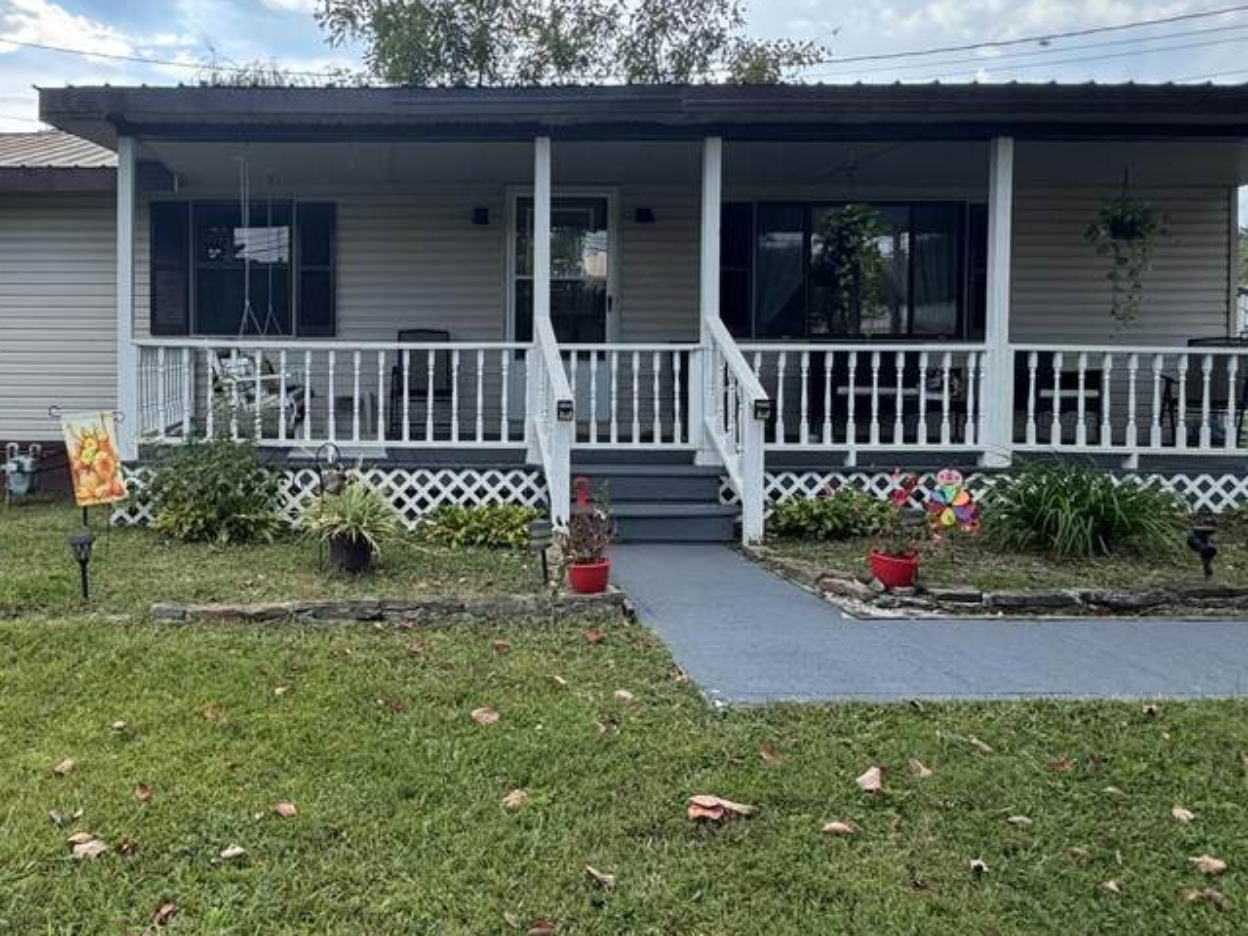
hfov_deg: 61.0
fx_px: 1009
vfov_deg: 49.5
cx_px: 361
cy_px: 380
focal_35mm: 28
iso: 40
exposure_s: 1/501
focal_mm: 2.22
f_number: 2.2
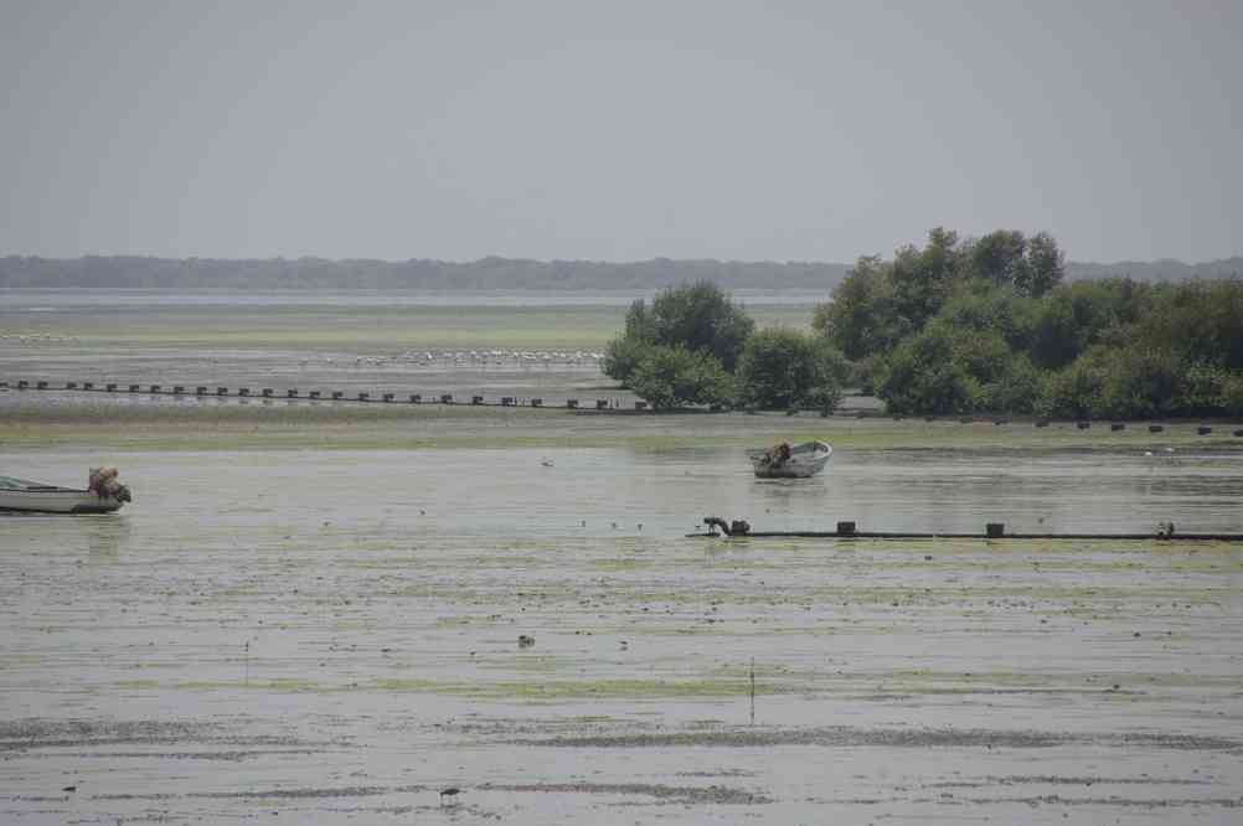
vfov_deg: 3.7
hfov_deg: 5.5
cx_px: 622
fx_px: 12935
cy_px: 413
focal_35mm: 375
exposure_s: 1/350
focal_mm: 250
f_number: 8
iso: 100
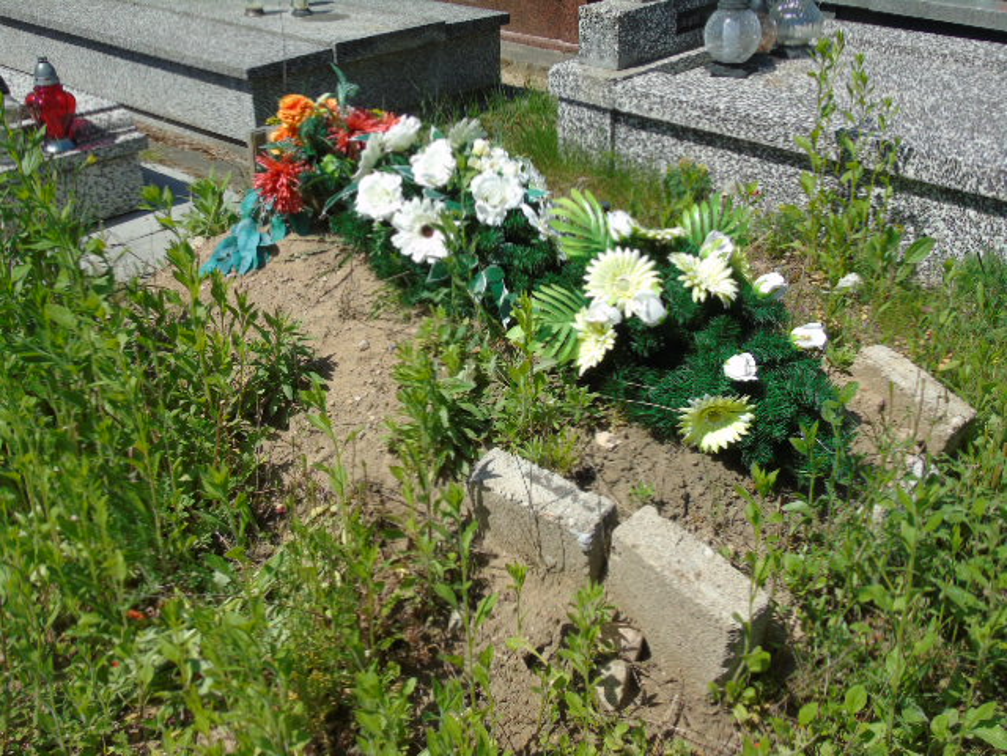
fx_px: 1164
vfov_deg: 36.0
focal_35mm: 40
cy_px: 378
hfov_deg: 46.8
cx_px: 504
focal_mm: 7.1
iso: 80
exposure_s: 1/800
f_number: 3.9
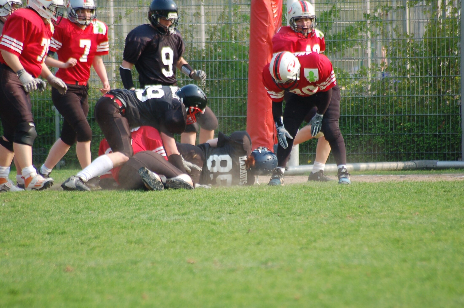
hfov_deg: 4.6
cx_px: 232
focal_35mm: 450
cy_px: 154
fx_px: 5789
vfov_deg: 3.0
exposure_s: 1/500
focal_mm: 300
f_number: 5.6
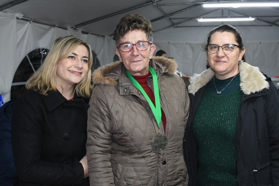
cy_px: 93
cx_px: 140
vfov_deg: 31.9
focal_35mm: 42
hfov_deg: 46.4
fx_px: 326
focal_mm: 28
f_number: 9
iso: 8000
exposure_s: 1/125
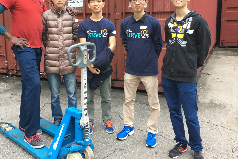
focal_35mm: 39
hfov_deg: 49.3
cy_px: 48
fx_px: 258
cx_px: 97
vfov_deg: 33.8
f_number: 2.2
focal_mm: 4.15
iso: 64
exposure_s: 1/33
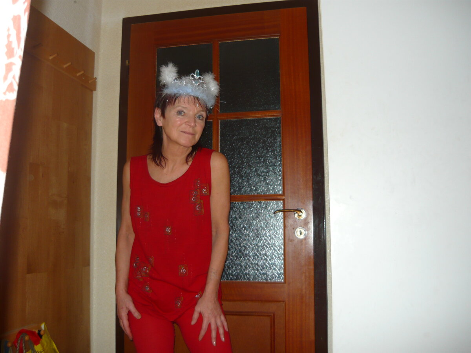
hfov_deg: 55.4
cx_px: 236
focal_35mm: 33
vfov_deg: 42.9
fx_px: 449
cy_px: 176
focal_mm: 5.5
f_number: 2.8
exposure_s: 1/30
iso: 100
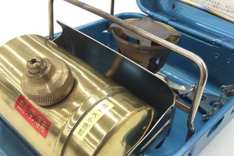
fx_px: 280
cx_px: 129
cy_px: 85
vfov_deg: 31.2
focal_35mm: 43
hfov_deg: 45.3
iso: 40
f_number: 2.4
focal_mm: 3.3
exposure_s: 1/40
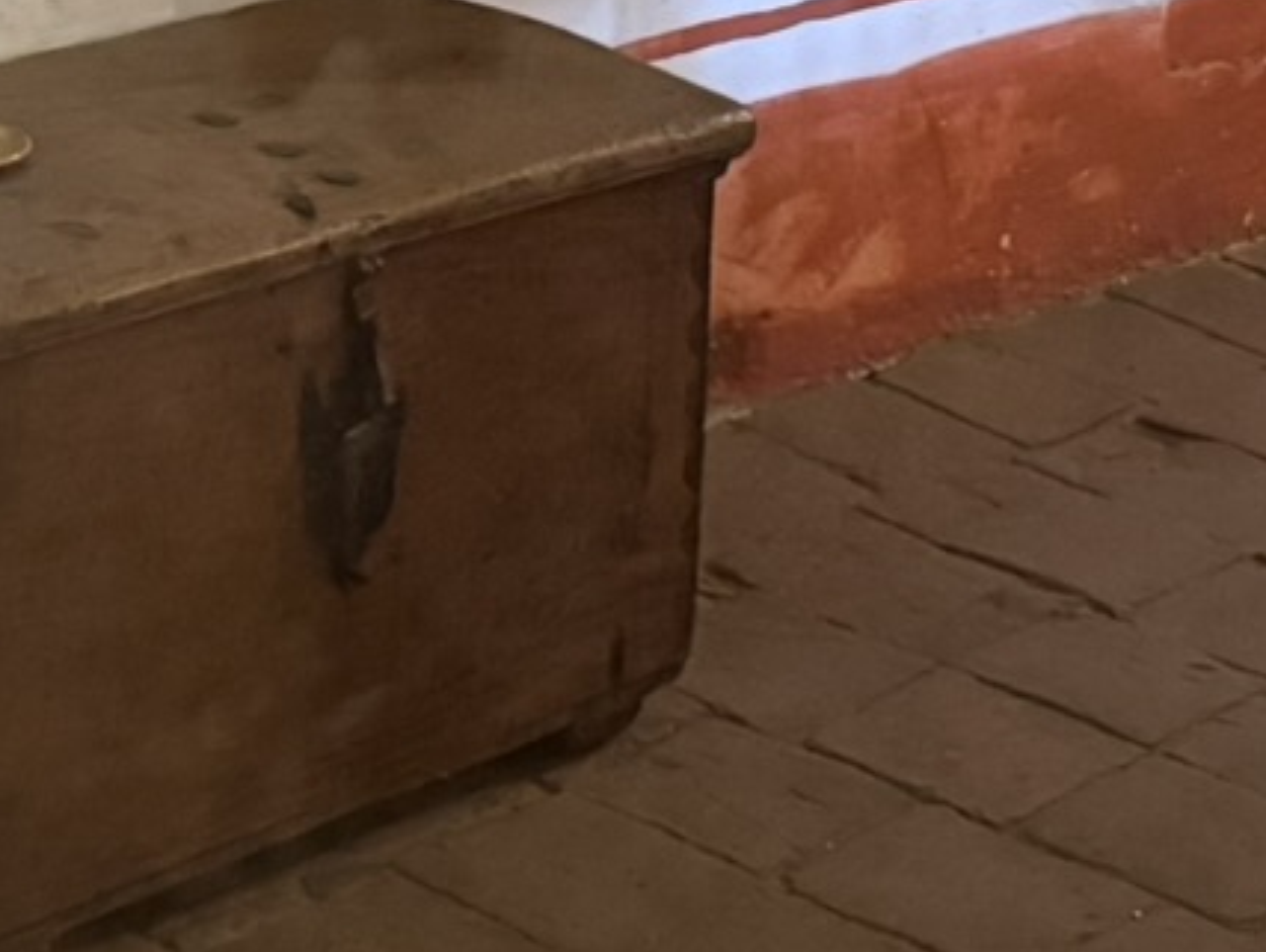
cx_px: 68
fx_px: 4209
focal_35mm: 115
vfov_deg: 11.3
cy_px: -1109
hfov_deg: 16.8
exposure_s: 1/60
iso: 800
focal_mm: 6.76
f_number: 1.78
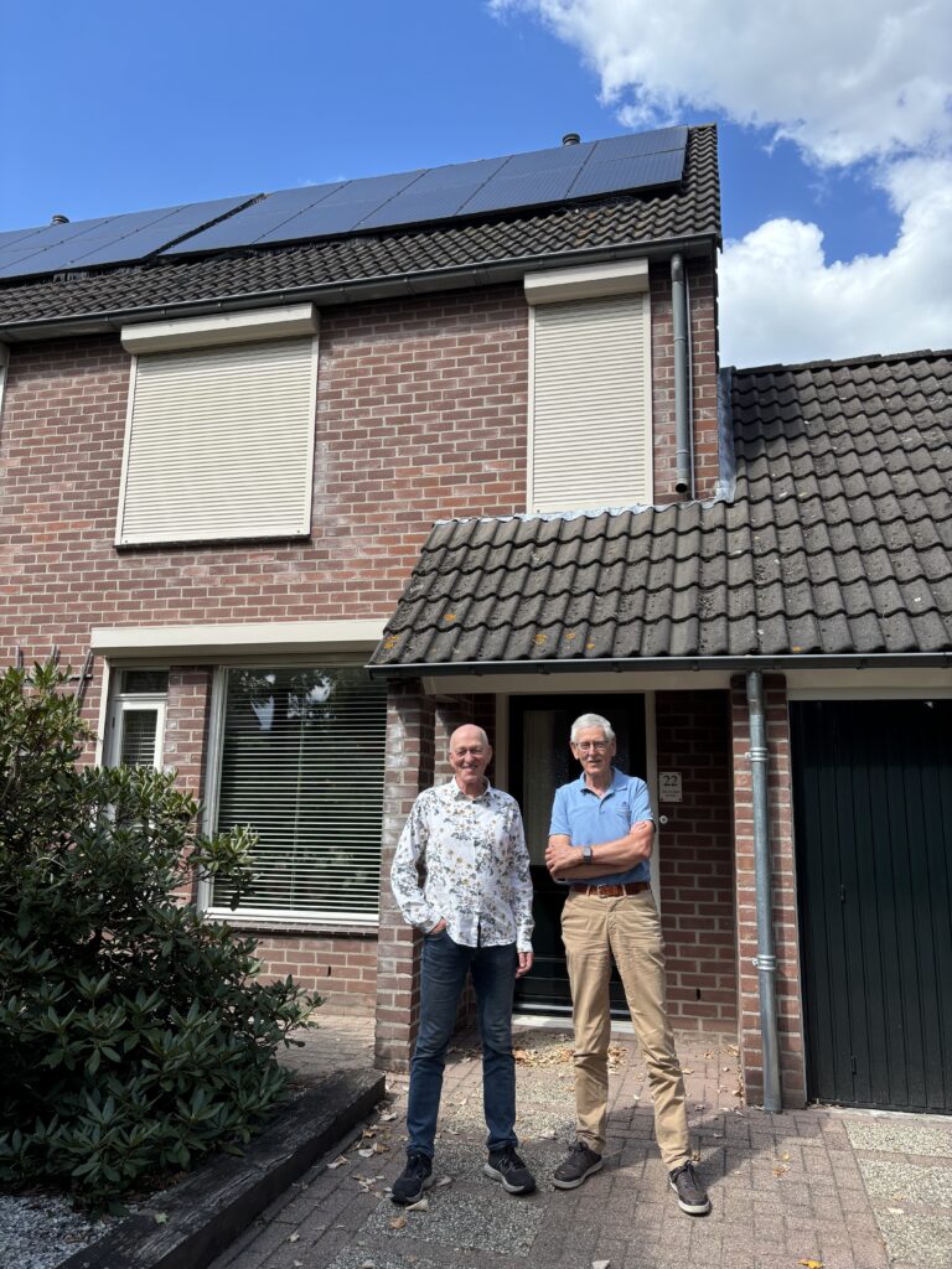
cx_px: 476
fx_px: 953
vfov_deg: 67.3
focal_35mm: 26
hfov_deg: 53.1
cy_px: 634
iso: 50
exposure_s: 1/1362
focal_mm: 5.96
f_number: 1.6
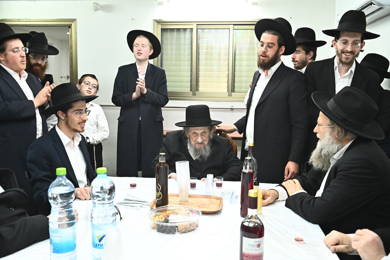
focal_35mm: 35
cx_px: 195
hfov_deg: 54.5
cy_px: 130
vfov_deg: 37.8
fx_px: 379
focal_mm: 35
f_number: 6.3
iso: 2500
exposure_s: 1/160
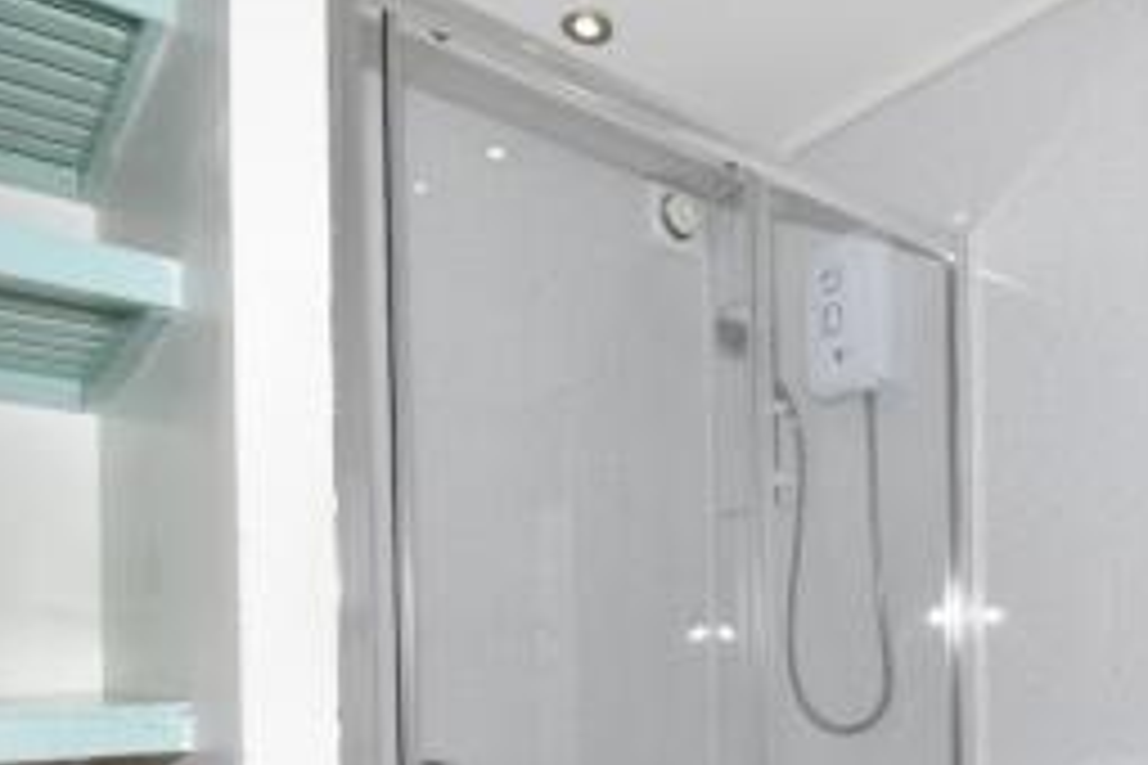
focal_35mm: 28
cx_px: 729
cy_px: 695
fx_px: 893
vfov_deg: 42.4
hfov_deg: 64.4
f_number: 13
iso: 400
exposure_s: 1/60
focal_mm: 10
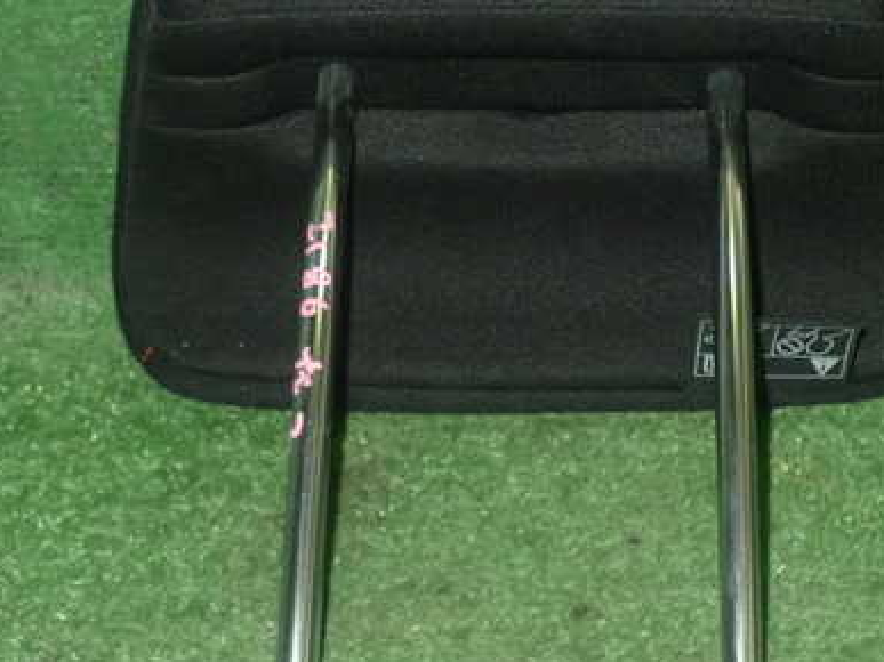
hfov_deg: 21.8
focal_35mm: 90
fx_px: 2298
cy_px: 240
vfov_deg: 16.4
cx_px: 523
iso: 1250
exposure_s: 1/60
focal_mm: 10.35
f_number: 10
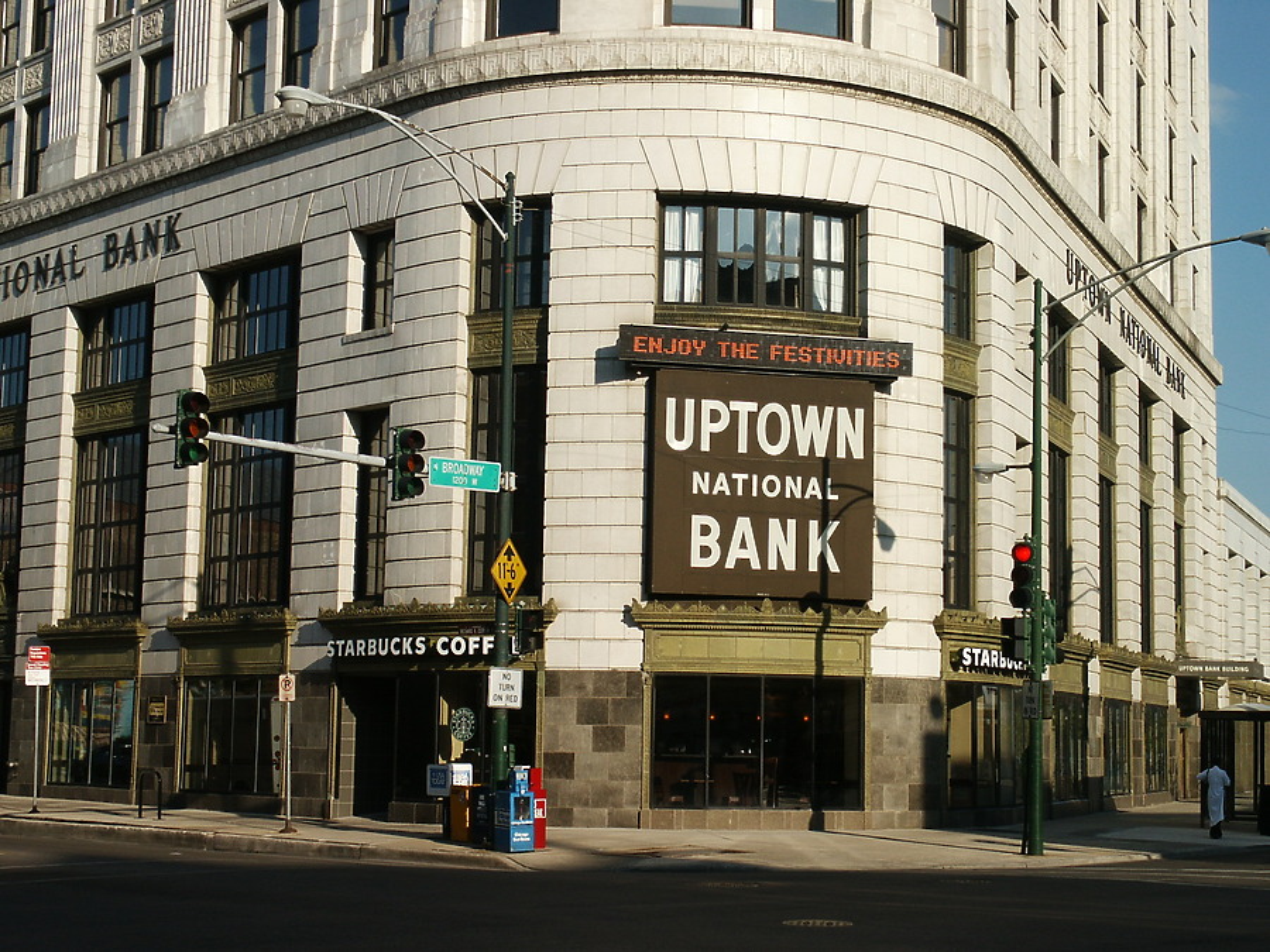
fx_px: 2091
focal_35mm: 57
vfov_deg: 25.7
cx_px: 635
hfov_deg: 33.8
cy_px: 476
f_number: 8
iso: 64
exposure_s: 1/250
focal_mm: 11.83
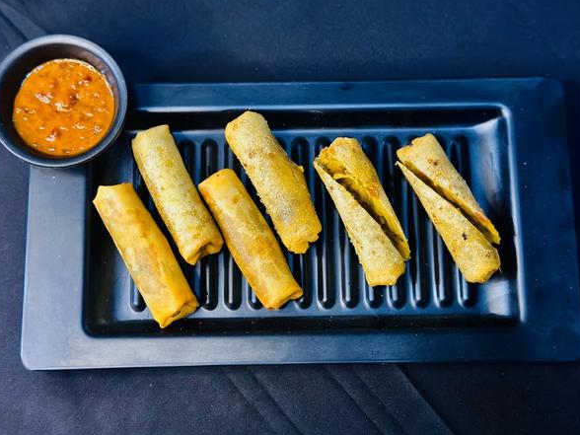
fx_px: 821
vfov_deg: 29.7
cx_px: 287
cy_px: 217
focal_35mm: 49
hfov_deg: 38.9
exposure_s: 1/50
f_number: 1.78
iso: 400
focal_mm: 6.86
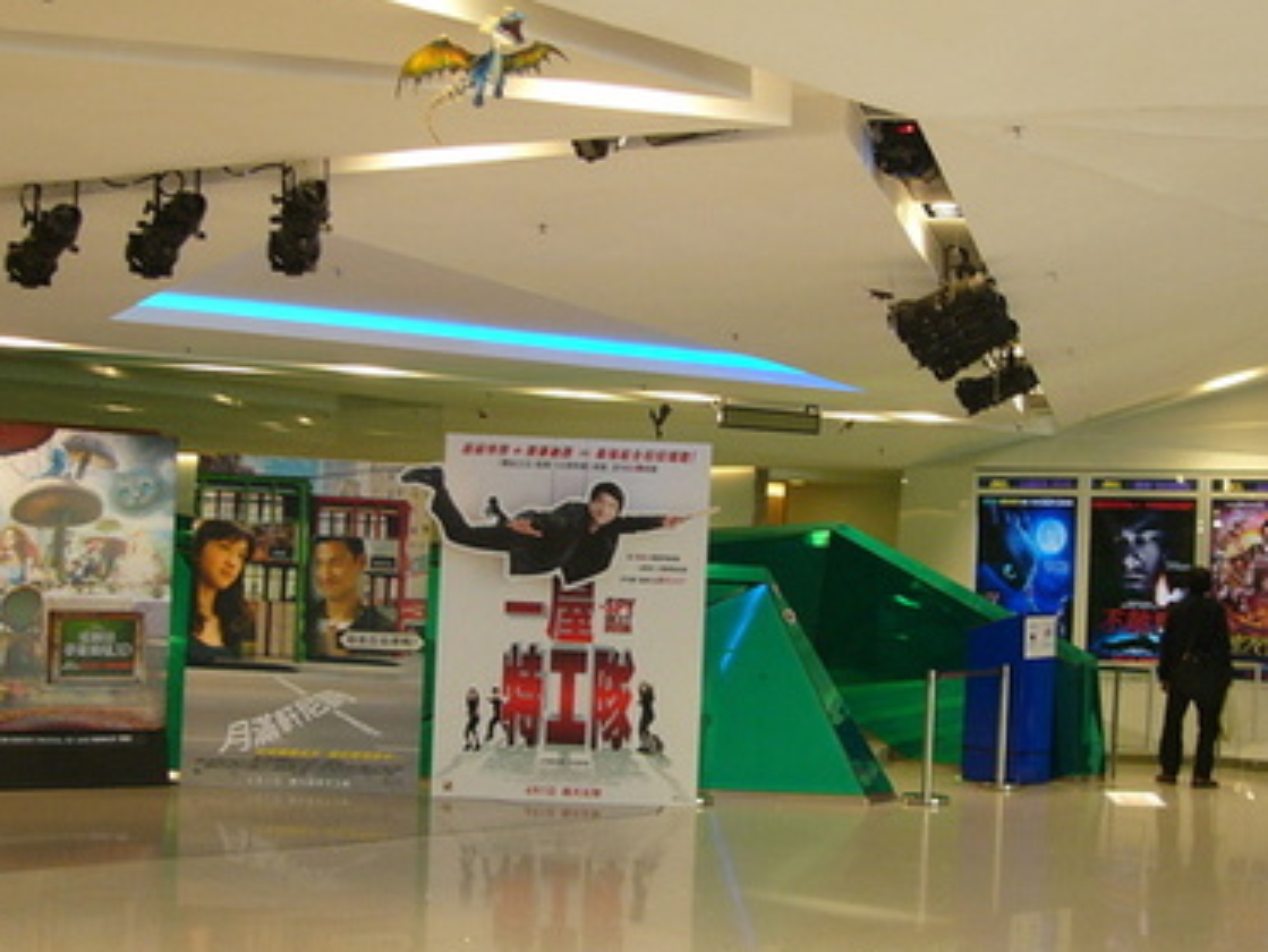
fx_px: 1979
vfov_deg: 27.0
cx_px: 714
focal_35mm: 54
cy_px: 507
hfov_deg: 35.5
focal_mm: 6
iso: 100
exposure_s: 1/20
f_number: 2.8
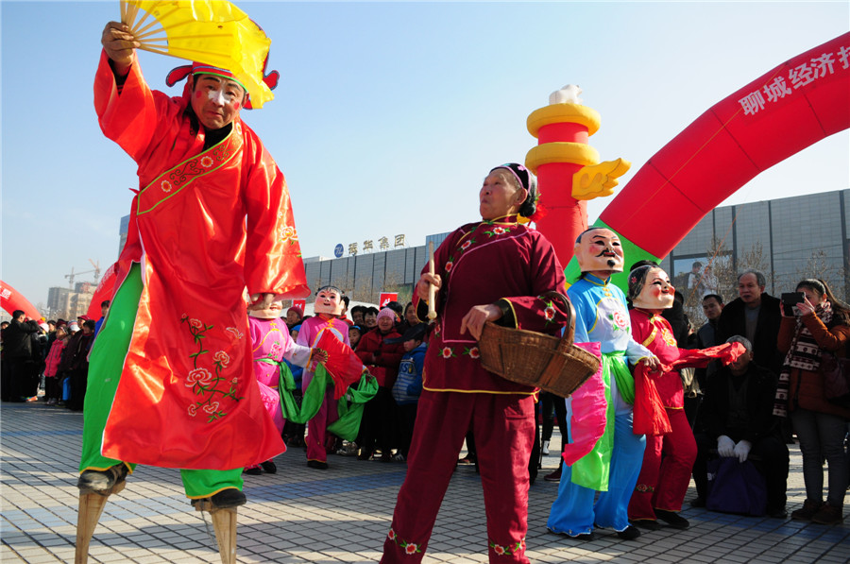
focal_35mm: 26
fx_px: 601
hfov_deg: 70.5
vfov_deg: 50.3
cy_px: 282
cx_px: 425
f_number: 3.5
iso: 400
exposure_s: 1/3200
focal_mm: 17
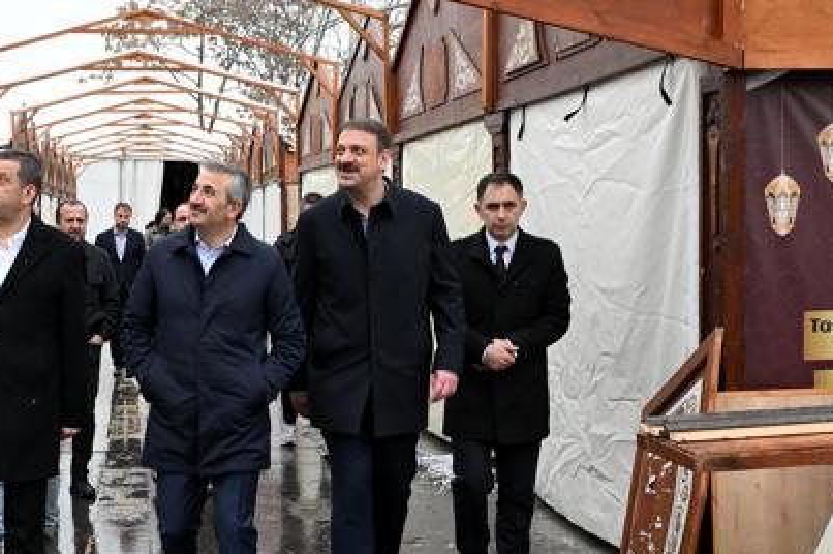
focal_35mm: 55
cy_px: 325
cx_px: 257
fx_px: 1272
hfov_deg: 35.8
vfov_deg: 24.5
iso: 4000
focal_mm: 24
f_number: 4
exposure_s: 1/2000
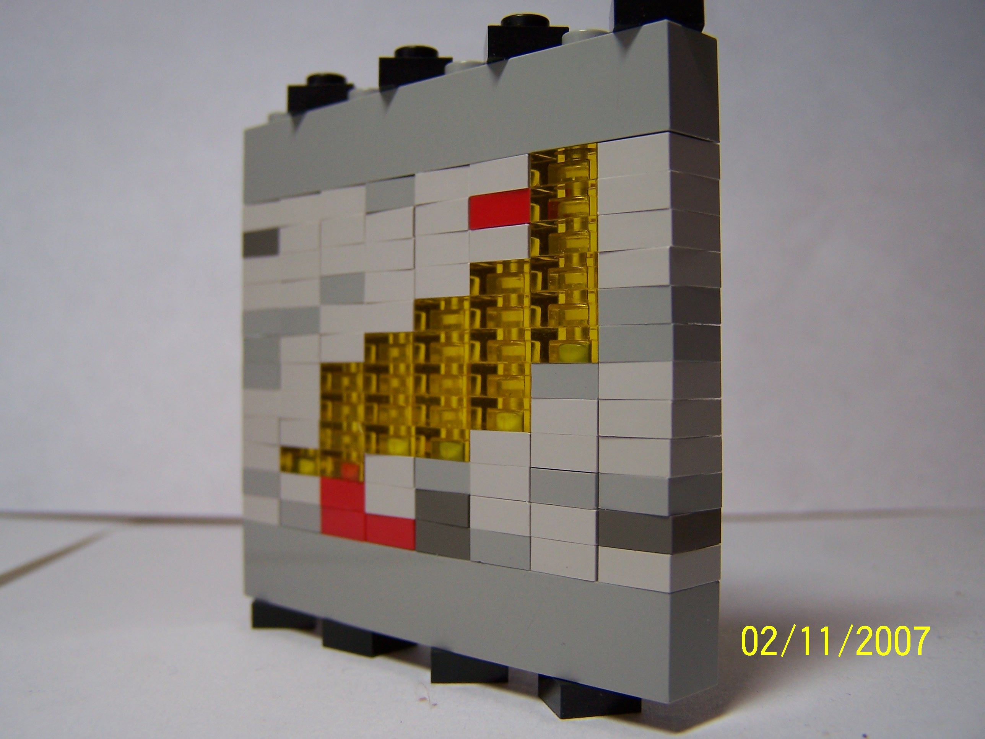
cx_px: 492
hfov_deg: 49.0
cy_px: 370
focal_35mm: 38
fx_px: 1081
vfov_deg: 37.7
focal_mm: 6.3
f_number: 2.8
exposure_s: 1/60
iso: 80
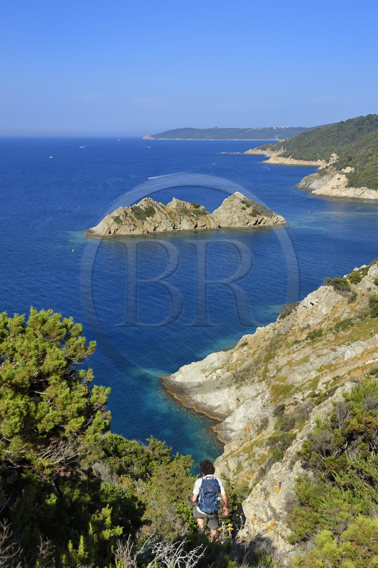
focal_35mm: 40
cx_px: 189
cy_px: 284
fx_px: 631
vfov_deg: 48.5
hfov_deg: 33.4
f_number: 10
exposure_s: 1/400
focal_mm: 40
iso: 200
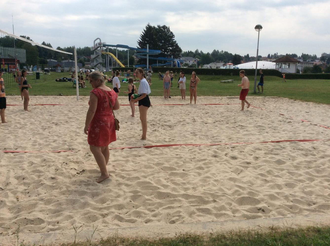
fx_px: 305
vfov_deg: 44.0
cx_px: 165
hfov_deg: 56.9
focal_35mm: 32
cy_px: 123
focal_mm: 3.3
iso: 32
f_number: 2.4
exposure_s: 1/2488
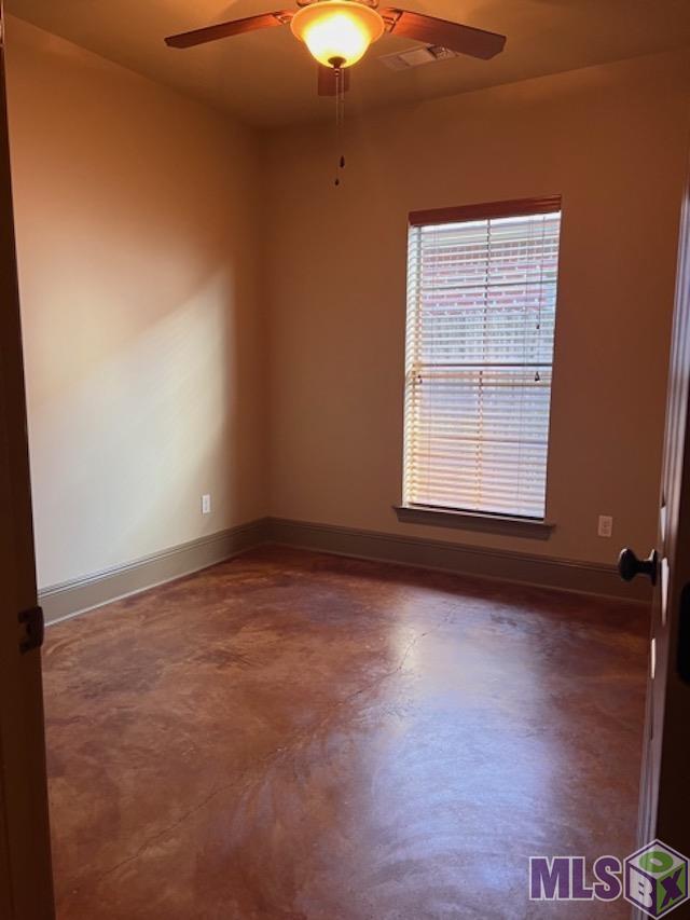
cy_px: 460
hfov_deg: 53.1
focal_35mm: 26
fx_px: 691
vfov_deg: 67.3
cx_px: 345
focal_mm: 5.7
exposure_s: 1/60
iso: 100
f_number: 1.5
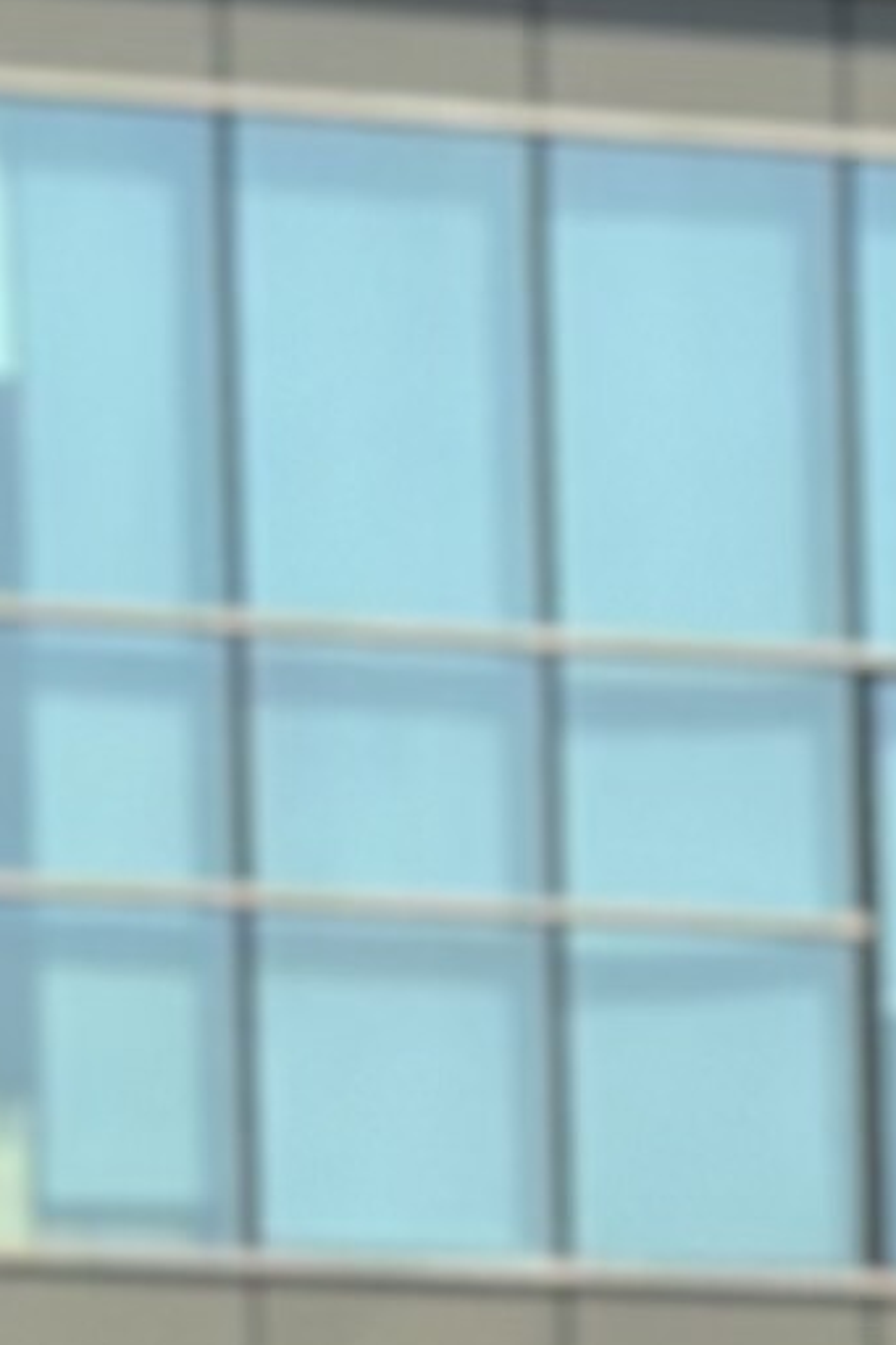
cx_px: 2982
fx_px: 14681
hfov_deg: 3.4
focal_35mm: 393
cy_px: 2898
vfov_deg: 5.1
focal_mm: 6.86
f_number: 1.78
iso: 100
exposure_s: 1/7634
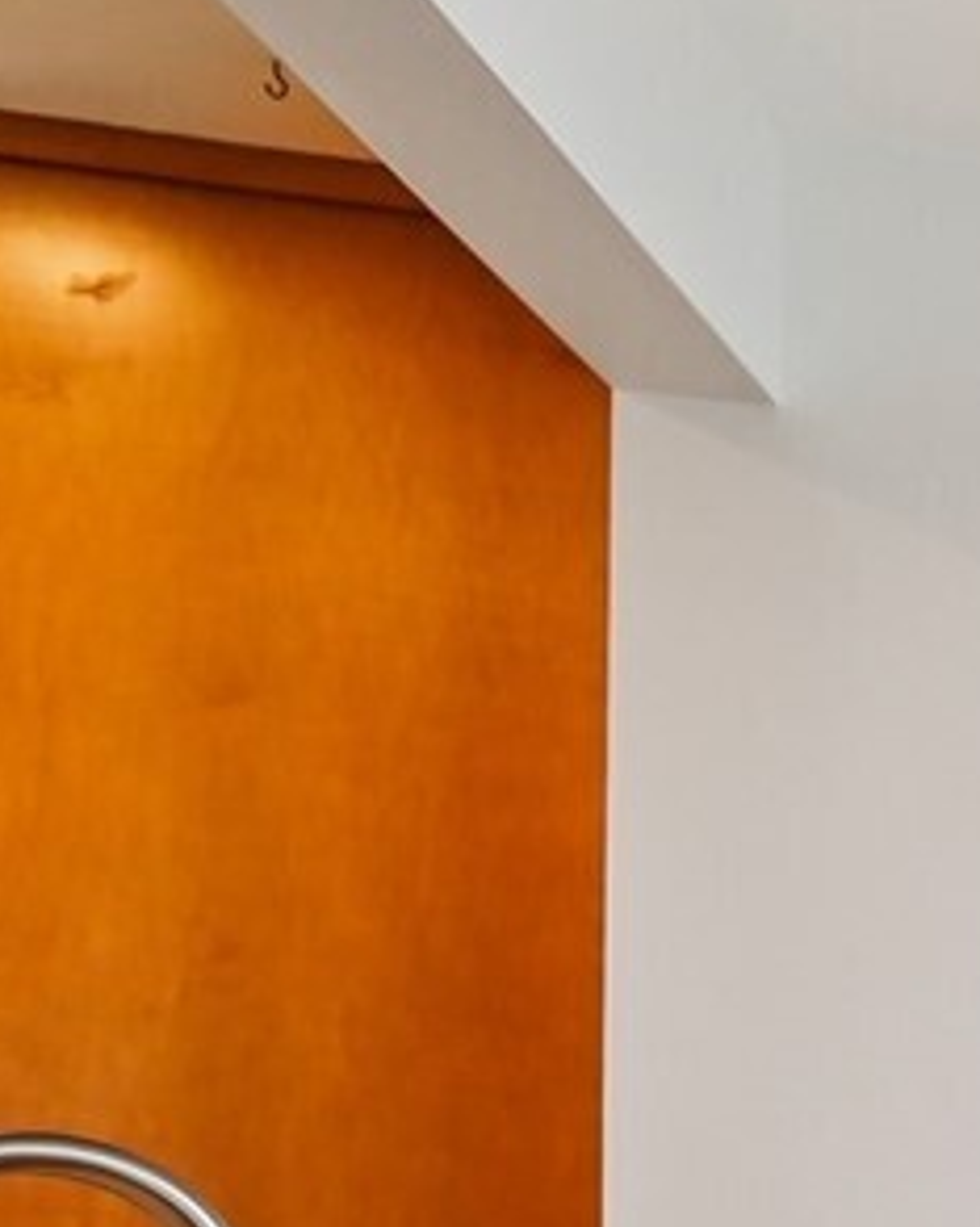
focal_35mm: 87
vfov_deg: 20.1
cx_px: 3390
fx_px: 3157
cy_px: 1602
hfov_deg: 9.7
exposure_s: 1/160
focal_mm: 16
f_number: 8
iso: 1600
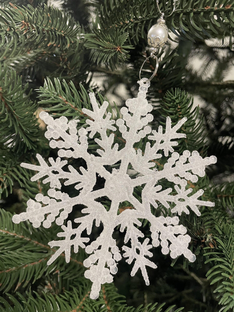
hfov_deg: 53.1
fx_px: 234
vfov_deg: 67.3
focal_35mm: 26
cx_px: 117
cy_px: 156
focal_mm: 4.2
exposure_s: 1/50
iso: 125
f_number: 1.6
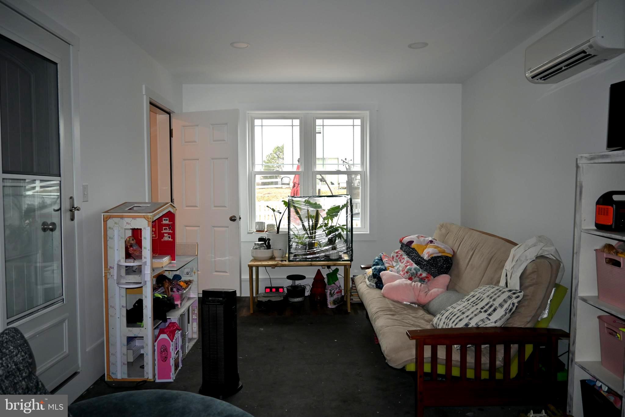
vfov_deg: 53.1
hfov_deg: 73.7
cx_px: 312
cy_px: 208
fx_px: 417
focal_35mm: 24
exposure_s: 1/80
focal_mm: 16
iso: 125
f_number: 3.5
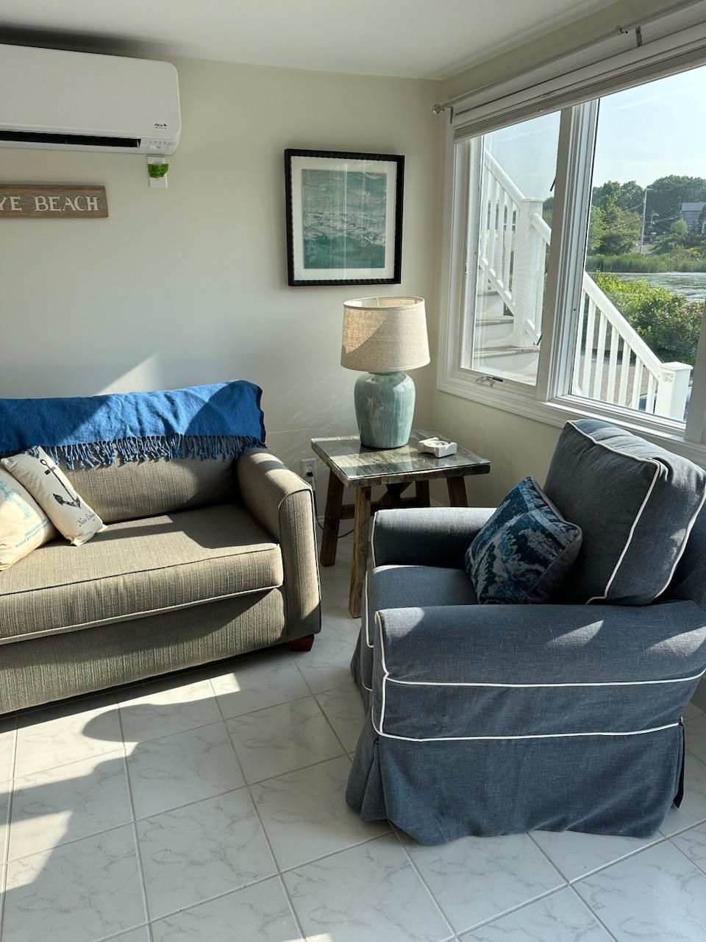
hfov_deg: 56.8
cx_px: 353
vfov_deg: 71.6
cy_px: 471
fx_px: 653
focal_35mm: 24
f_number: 1.78
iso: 80
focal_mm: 6.86
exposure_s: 1/1171
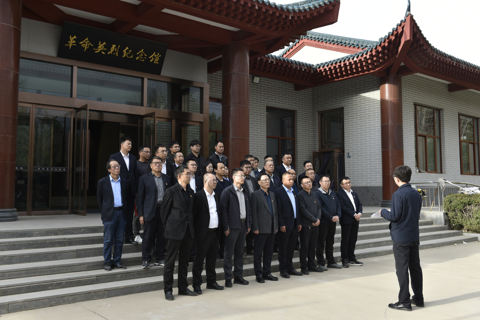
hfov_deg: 55.8
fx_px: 453
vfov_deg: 38.9
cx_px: 240
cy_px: 160
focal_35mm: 34
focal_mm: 34
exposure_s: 1/125
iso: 100
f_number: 5.6
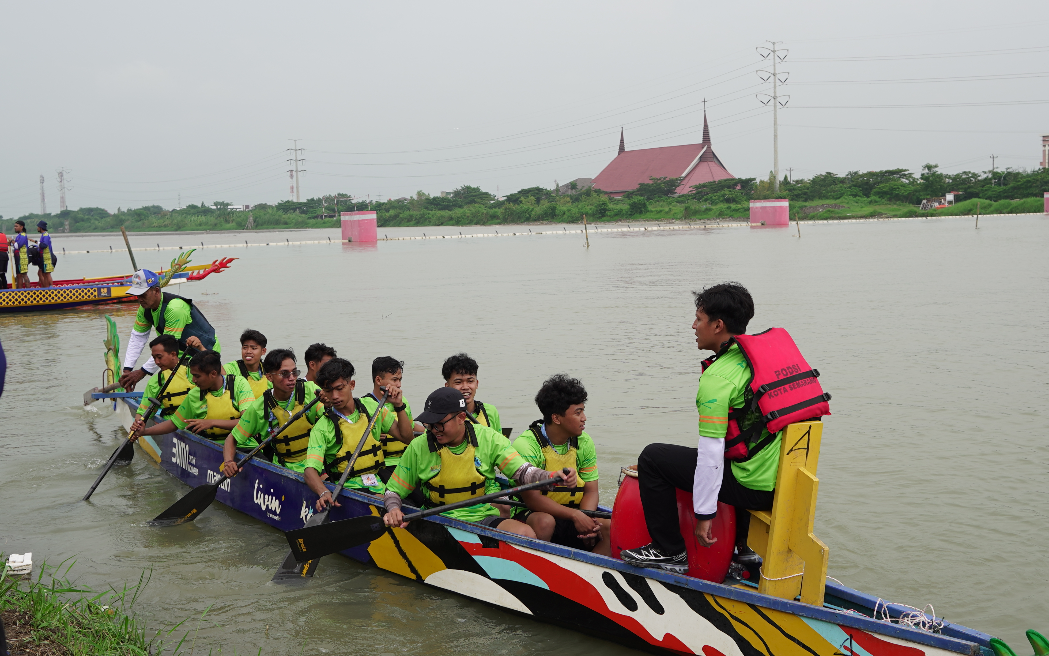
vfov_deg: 29.9
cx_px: 524
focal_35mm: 43
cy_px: 318
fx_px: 1229
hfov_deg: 46.2
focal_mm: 28
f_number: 5.6
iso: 100
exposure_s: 1/200
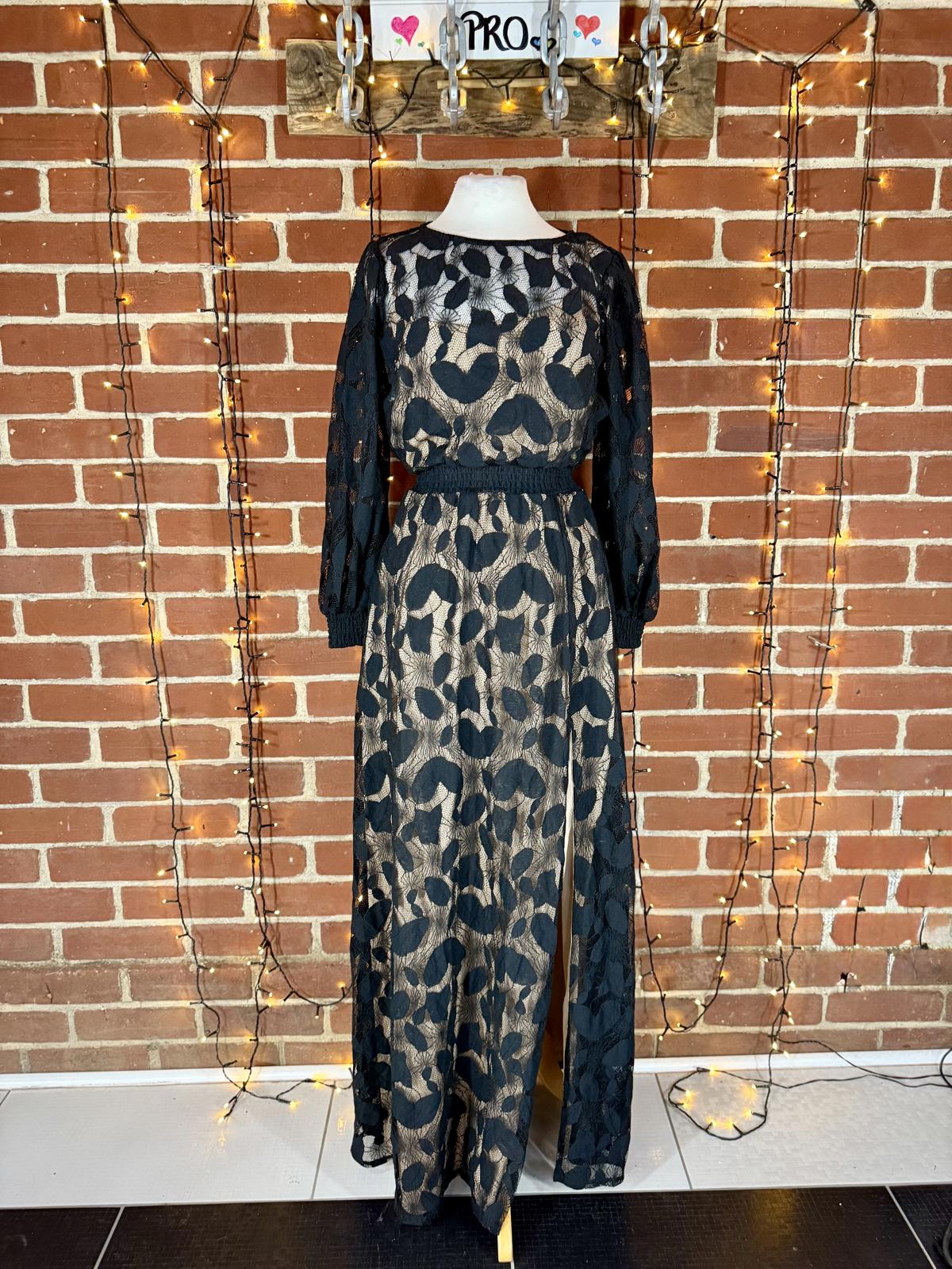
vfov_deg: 71.6
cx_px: 476
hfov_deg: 56.8
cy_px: 634
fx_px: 880
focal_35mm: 24
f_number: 1.78
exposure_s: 1/50
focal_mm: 6.76
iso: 250
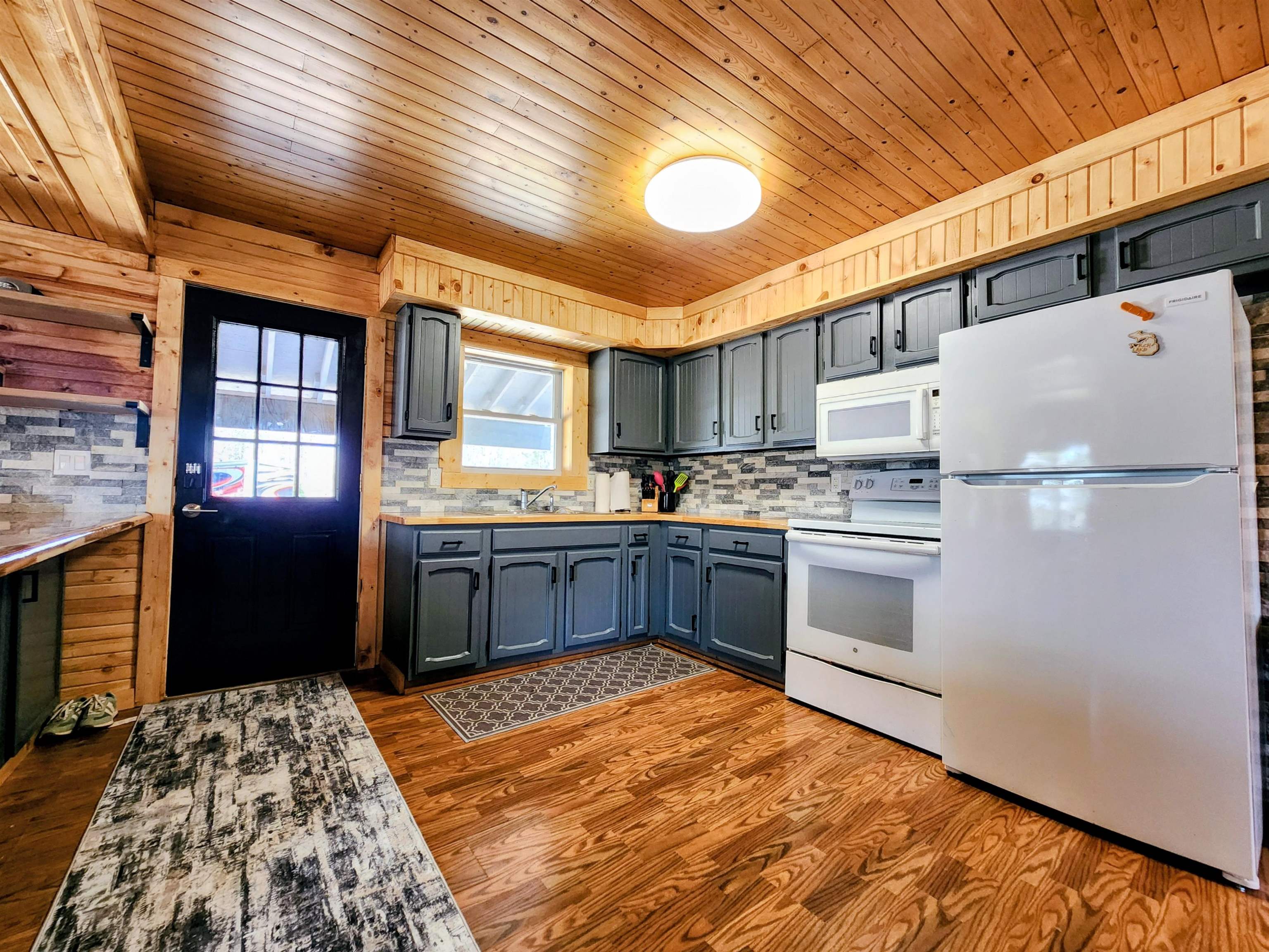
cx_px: 634
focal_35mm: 13
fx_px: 477
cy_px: 476
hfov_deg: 106.2
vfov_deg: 89.9
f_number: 2.2
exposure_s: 1/60
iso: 320
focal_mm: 2.2
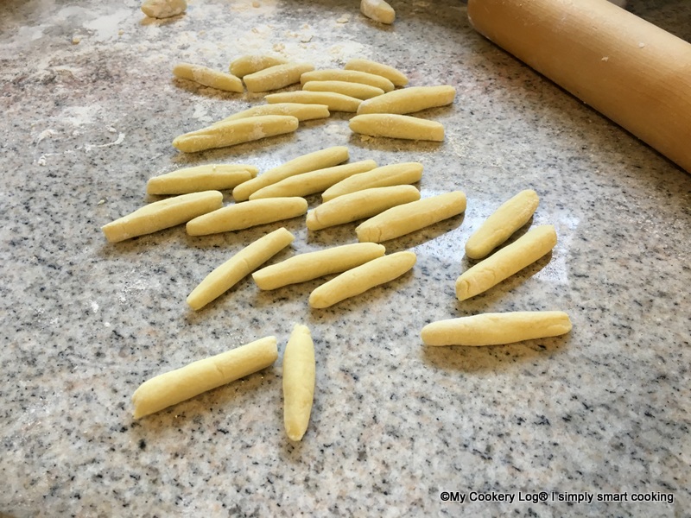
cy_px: 259
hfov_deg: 61.7
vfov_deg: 48.2
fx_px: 579
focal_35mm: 29
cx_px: 346
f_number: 2.2
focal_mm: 4.15
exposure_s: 1/33
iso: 80
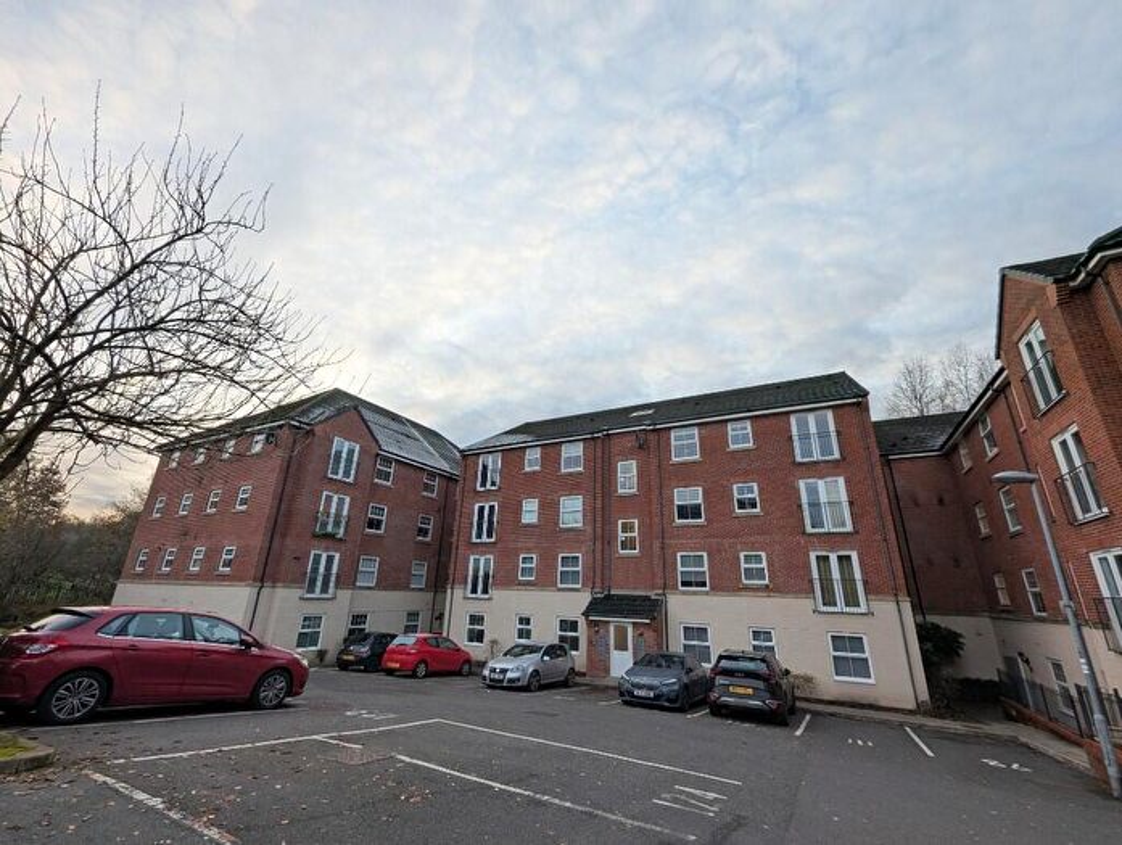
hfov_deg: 106.1
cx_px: 561
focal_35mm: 13
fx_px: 422
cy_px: 422
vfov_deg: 90.1
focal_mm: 1.95
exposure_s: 1/117
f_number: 2.2
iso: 50
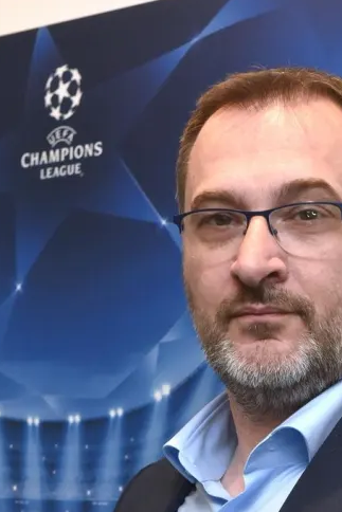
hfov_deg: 9.4
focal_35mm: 146
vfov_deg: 13.8
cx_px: 319
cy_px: 514
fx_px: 2079
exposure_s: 1/125
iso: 2000
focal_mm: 62
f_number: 5.6
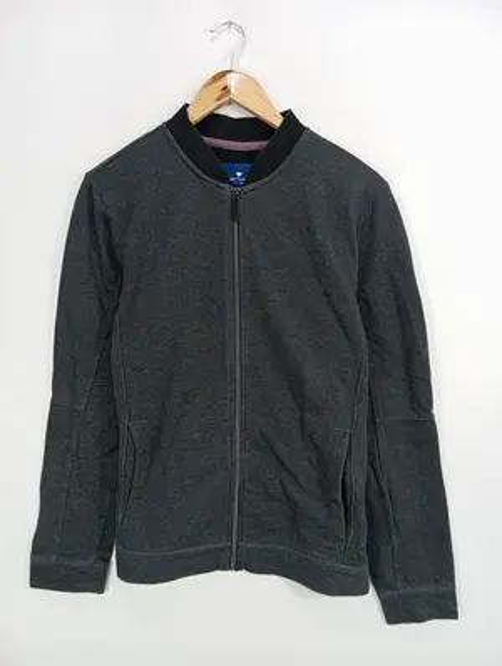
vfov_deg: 63.4
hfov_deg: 49.9
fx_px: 540
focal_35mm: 28
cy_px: 333
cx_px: 251
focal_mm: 4.22
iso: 69
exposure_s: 1/50
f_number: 1.8
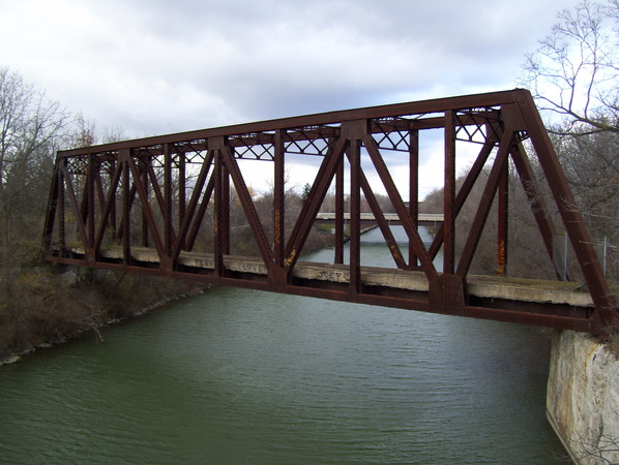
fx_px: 645
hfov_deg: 51.3
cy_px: 232
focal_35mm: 36
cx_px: 310
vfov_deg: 39.7
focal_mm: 6
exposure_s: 1/250
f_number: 2.7
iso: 80
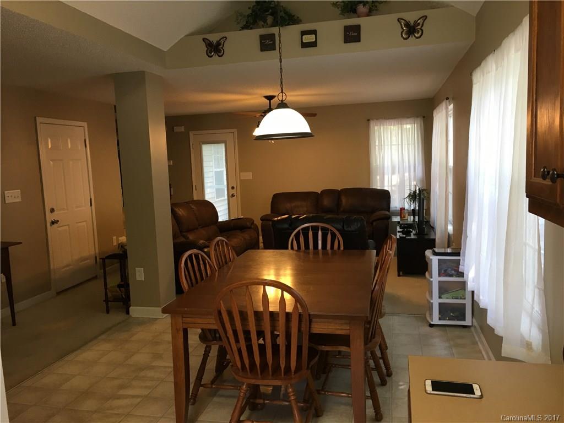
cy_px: 212
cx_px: 282
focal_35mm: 29
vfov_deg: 48.2
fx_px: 472
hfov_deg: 61.7
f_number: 2.2
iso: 64
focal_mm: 4.15
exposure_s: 1/30
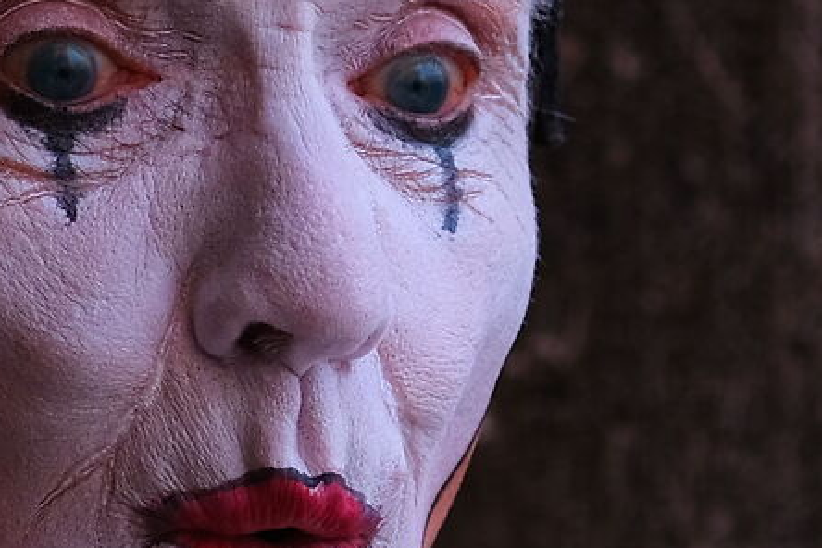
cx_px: 694
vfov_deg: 3.0
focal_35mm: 454
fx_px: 10366
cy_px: 576
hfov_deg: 4.5
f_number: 2.2
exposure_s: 1/1000
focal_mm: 56
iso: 160
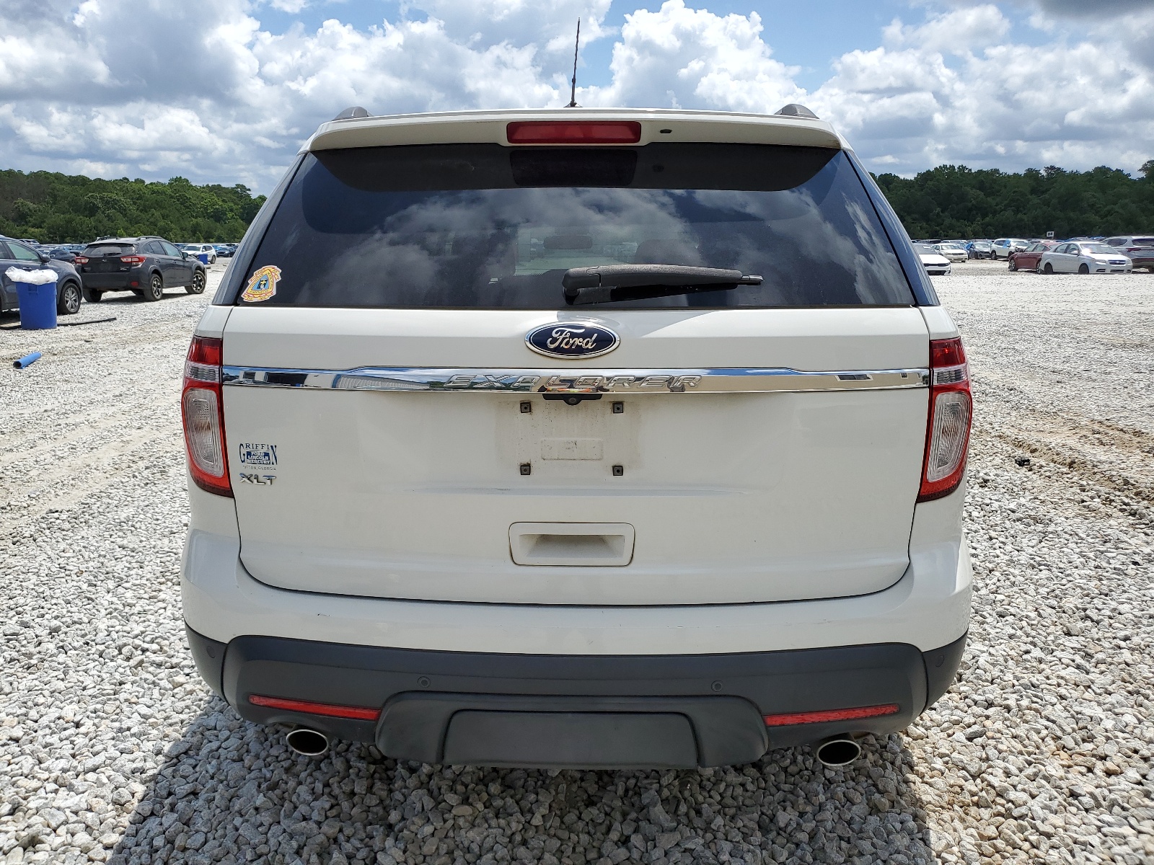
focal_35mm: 26
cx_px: 577
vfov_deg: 53.1
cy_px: 432
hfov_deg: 67.3
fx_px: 867
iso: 50
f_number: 1.5
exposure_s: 1/5000
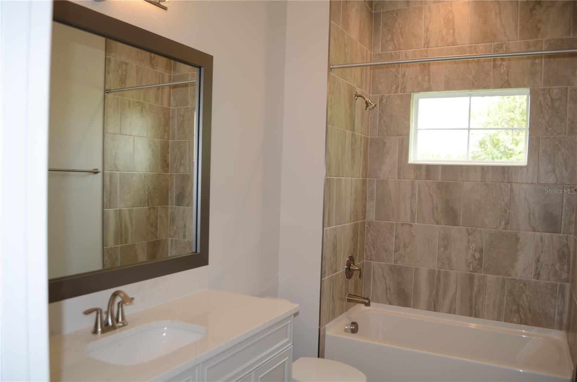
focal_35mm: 27
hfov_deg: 67.5
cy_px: 191
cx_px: 288
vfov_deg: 47.7
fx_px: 432
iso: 100
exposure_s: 1/40
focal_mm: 18
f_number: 3.5
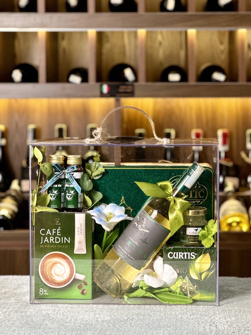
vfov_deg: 25.3
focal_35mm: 77
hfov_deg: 19.1
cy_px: 168
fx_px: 744
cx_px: 126
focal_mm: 9
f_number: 2.8
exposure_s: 1/33
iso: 250
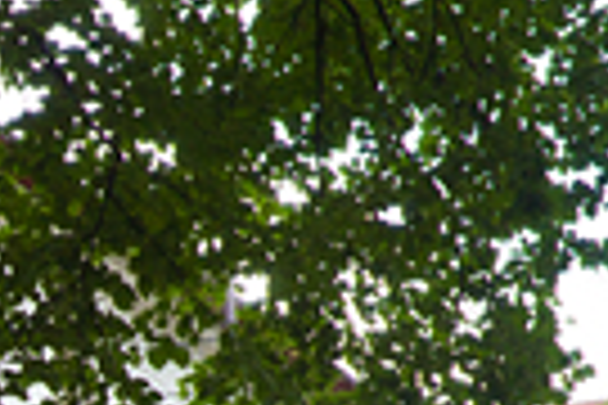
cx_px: -455
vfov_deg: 8.8
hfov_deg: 12.5
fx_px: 2550
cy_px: 677
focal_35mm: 151
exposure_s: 1/125
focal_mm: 20
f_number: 5.6
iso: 100
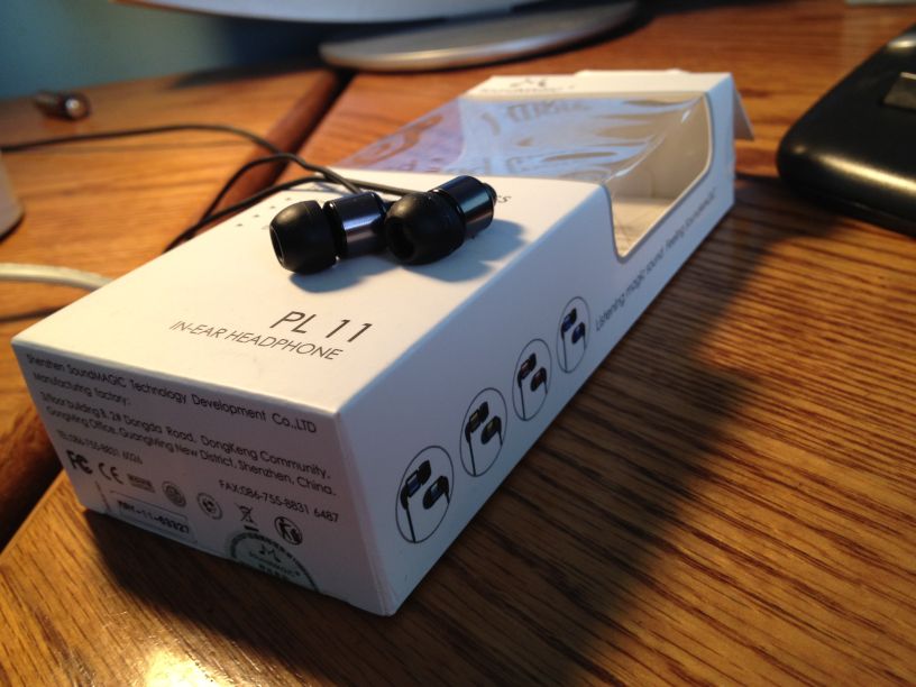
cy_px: 344
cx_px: 458
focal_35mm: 35
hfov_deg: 52.6
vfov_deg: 40.7
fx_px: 926
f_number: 2.4
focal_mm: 4.28
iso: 80
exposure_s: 1/20
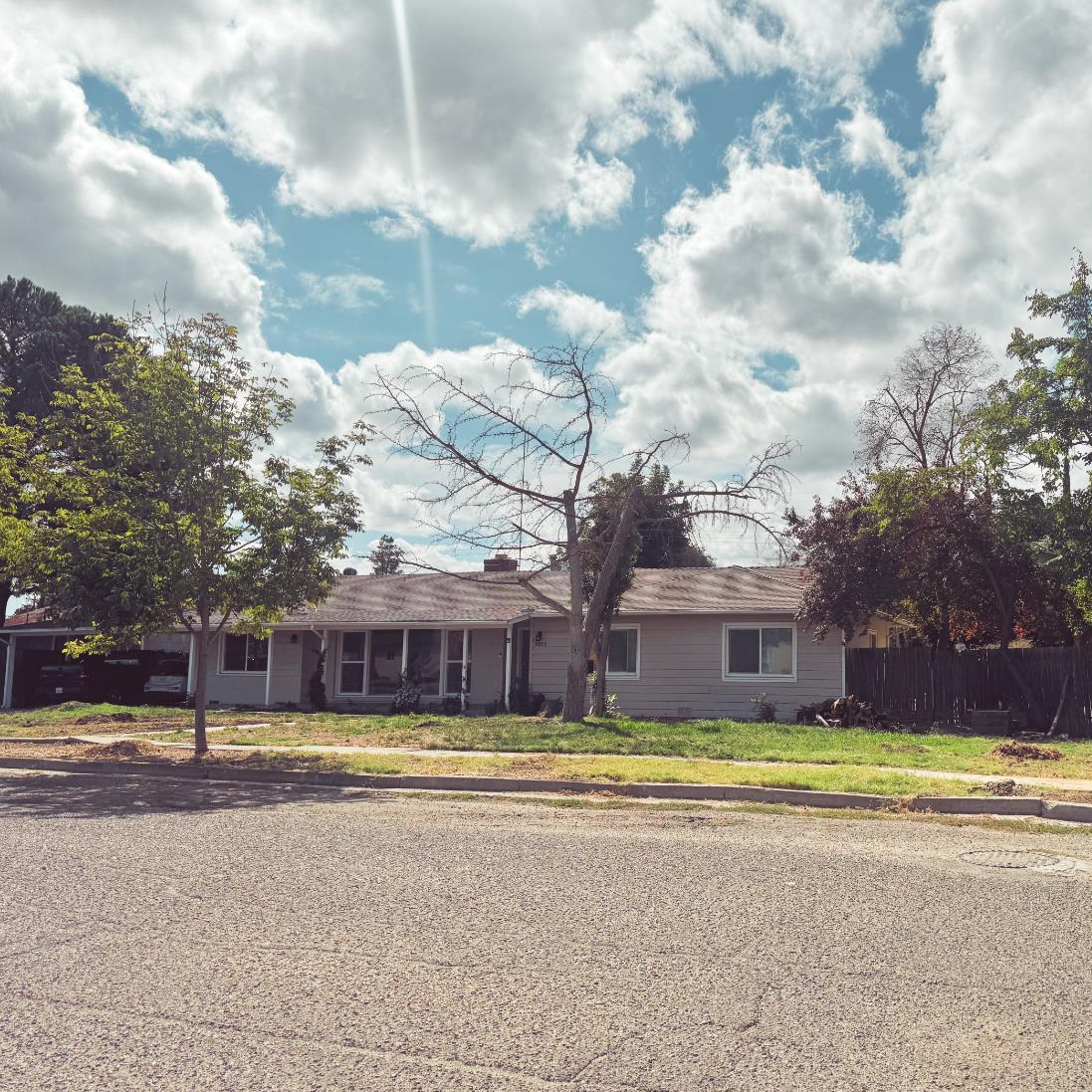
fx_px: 1035
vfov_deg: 55.6
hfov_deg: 54.7
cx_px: 715
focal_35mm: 29
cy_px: 552
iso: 64
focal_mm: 6.76
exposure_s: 1/12346
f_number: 1.78
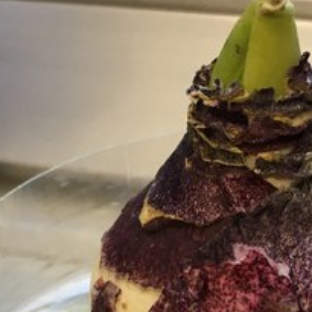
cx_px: 250
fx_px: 816
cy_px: 330
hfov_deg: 21.4
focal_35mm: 80
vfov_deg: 20.8
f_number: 2.2
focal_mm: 4.15
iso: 25
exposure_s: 1/30
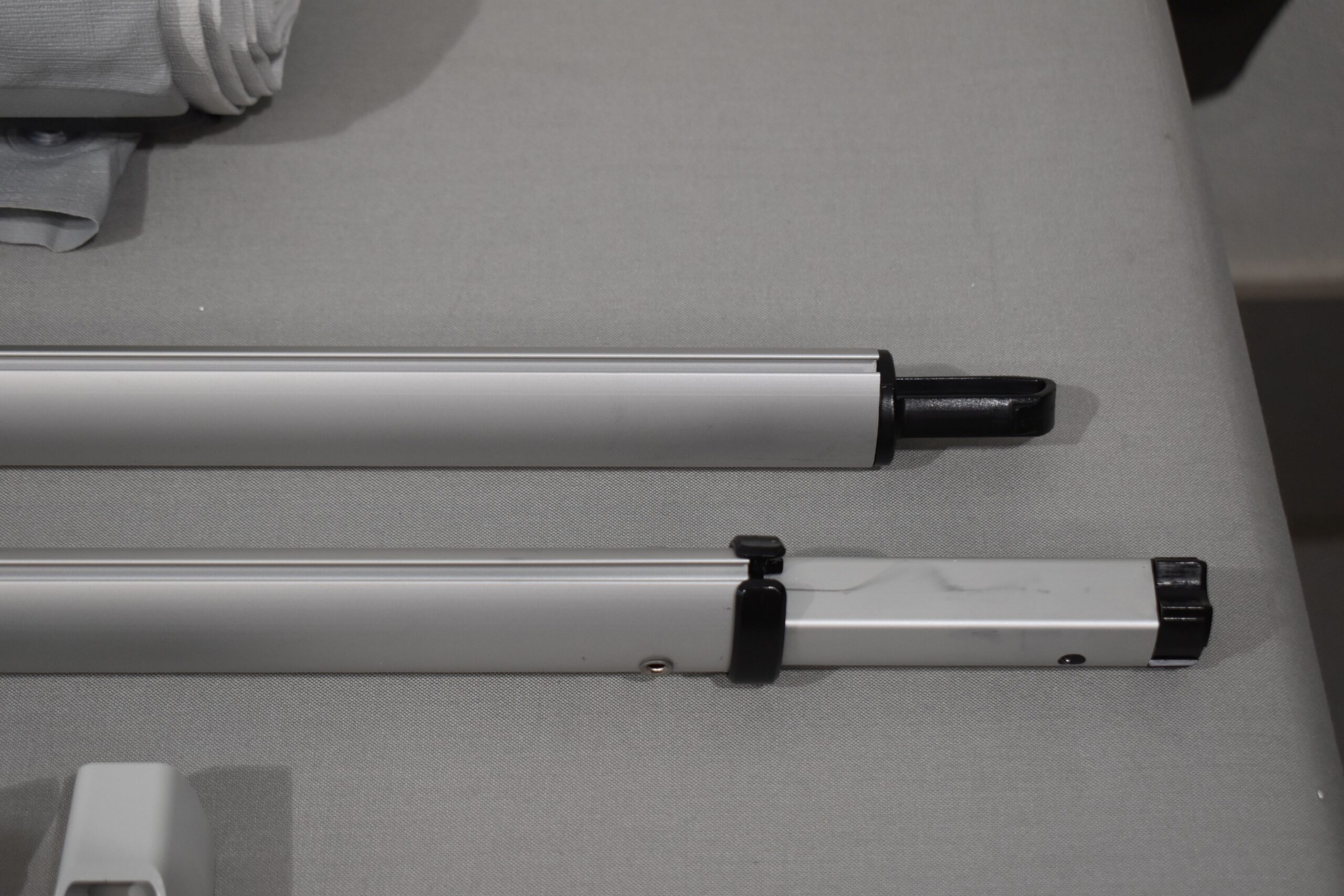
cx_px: 672
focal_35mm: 63
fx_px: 2352
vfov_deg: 21.6
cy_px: 448
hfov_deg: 31.9
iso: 800
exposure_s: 1/250
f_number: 5
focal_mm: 42
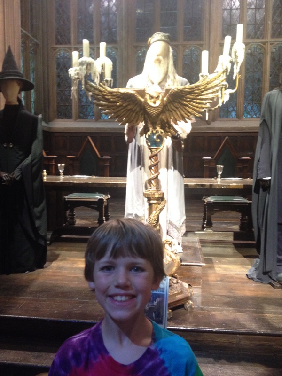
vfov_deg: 52.6
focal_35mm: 35
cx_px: 141
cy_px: 188
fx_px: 380
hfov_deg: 40.7
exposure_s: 1/20
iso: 250
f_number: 2.4
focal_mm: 4.28
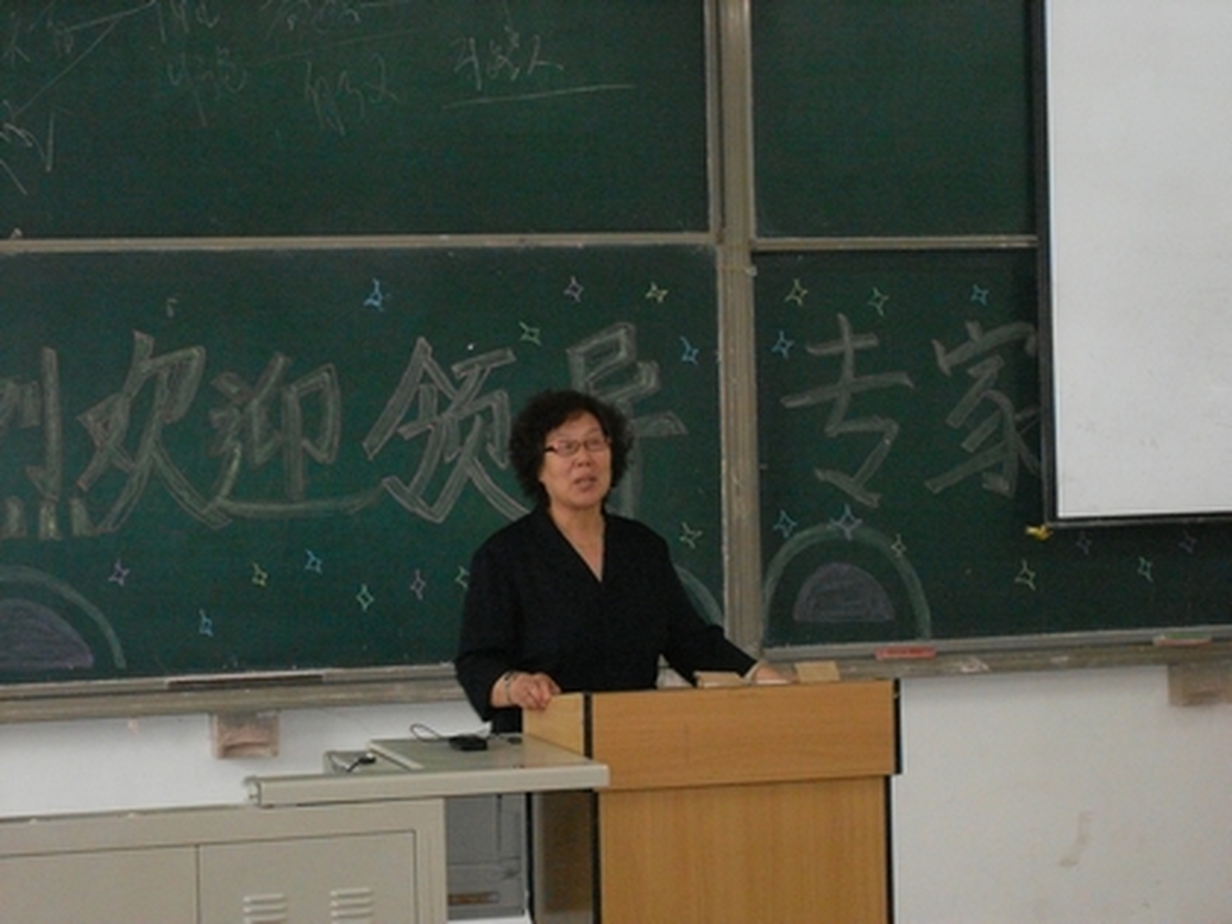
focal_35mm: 92
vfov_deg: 16.1
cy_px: 462
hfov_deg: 21.3
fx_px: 3274
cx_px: 616
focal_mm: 15.3
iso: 400
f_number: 5
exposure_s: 1/90
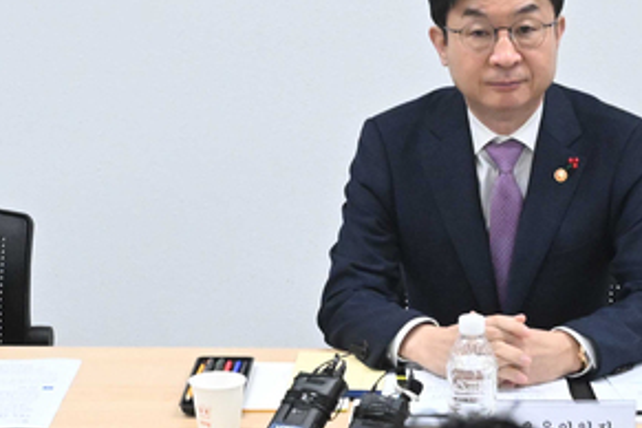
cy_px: 328
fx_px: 2361
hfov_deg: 15.4
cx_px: 512
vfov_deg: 10.3
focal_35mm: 132
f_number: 5
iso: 4000
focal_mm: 27.5
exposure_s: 1/320
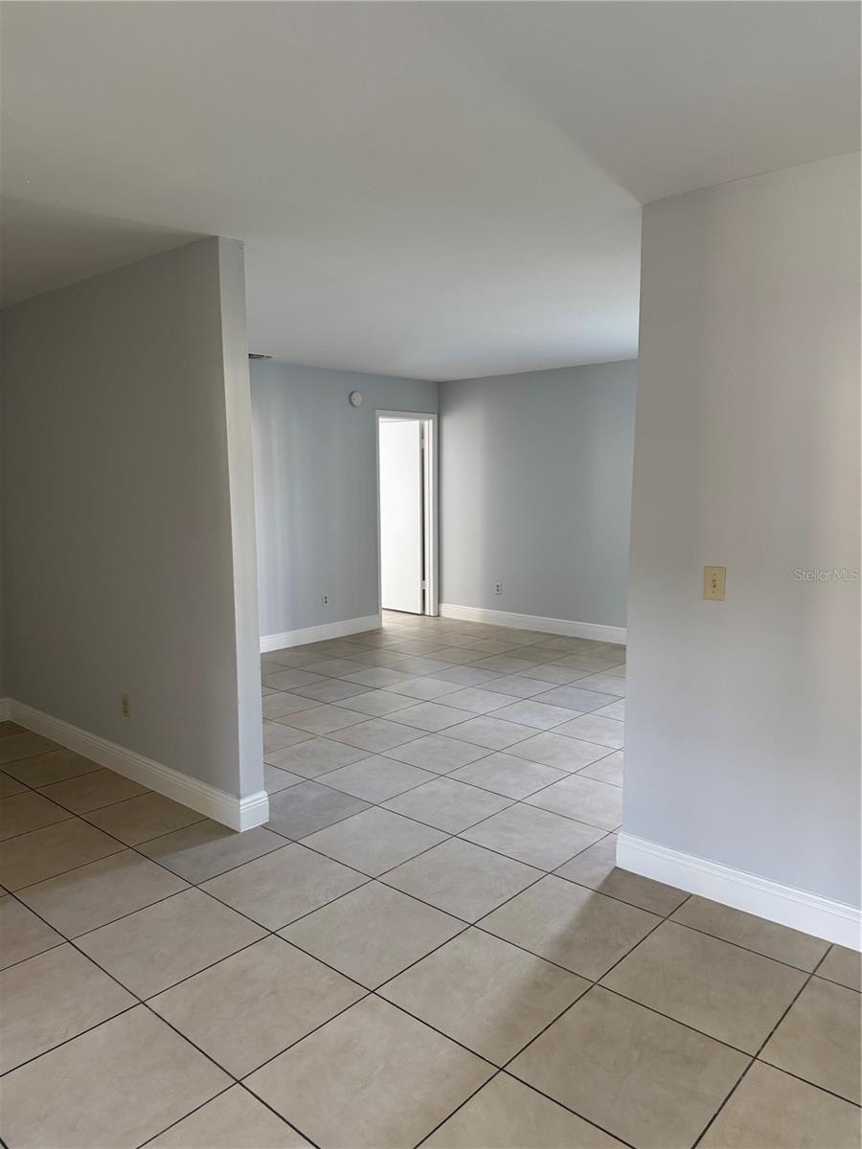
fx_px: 797
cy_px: 574
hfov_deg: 56.8
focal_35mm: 24
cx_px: 431
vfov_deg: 71.6
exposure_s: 1/60
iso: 250
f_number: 1.78
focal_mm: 6.76
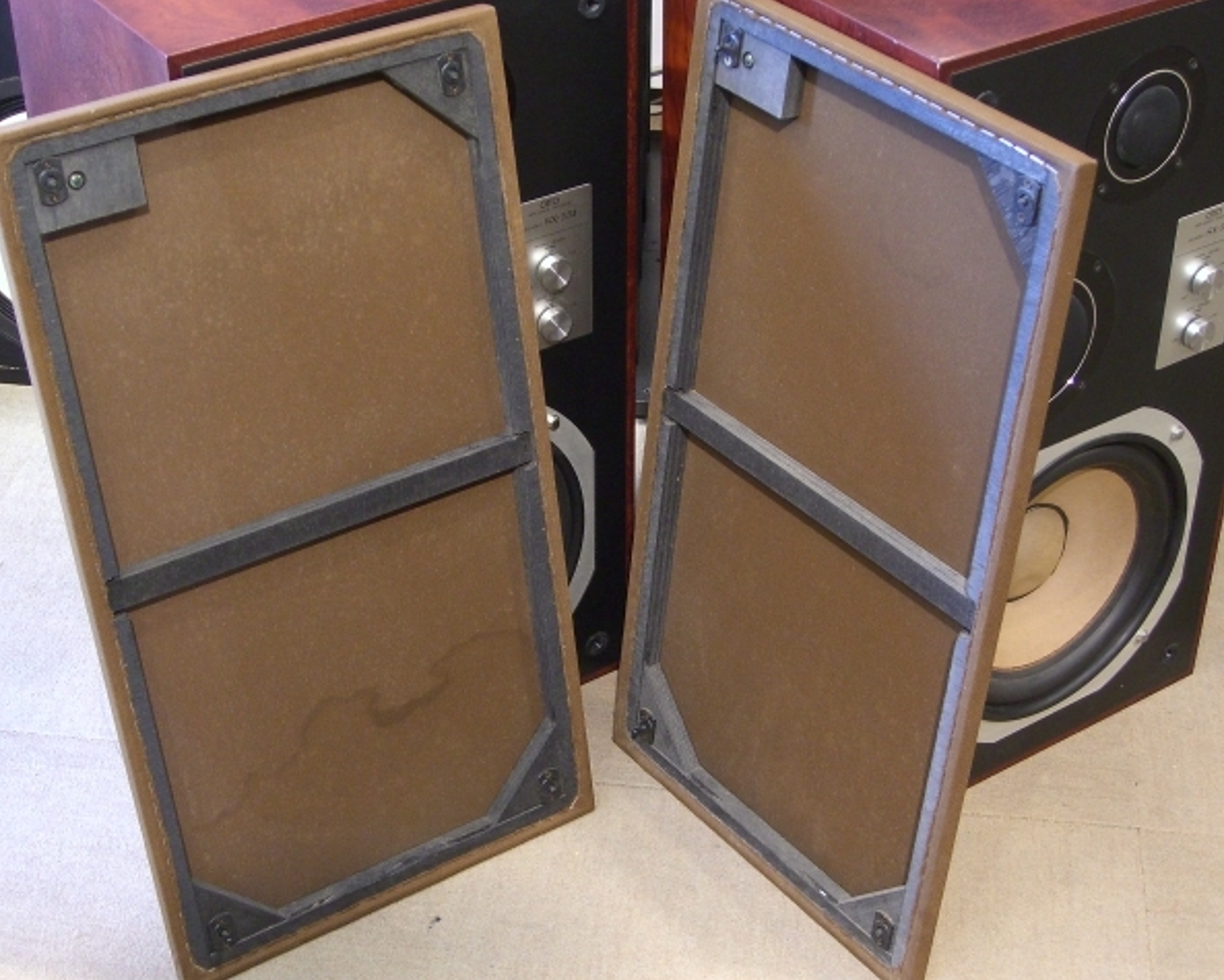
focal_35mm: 60
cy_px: 489
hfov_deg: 31.4
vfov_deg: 25.4
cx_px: 574
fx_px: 2175
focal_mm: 11.8
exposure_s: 1/13
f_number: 3.6
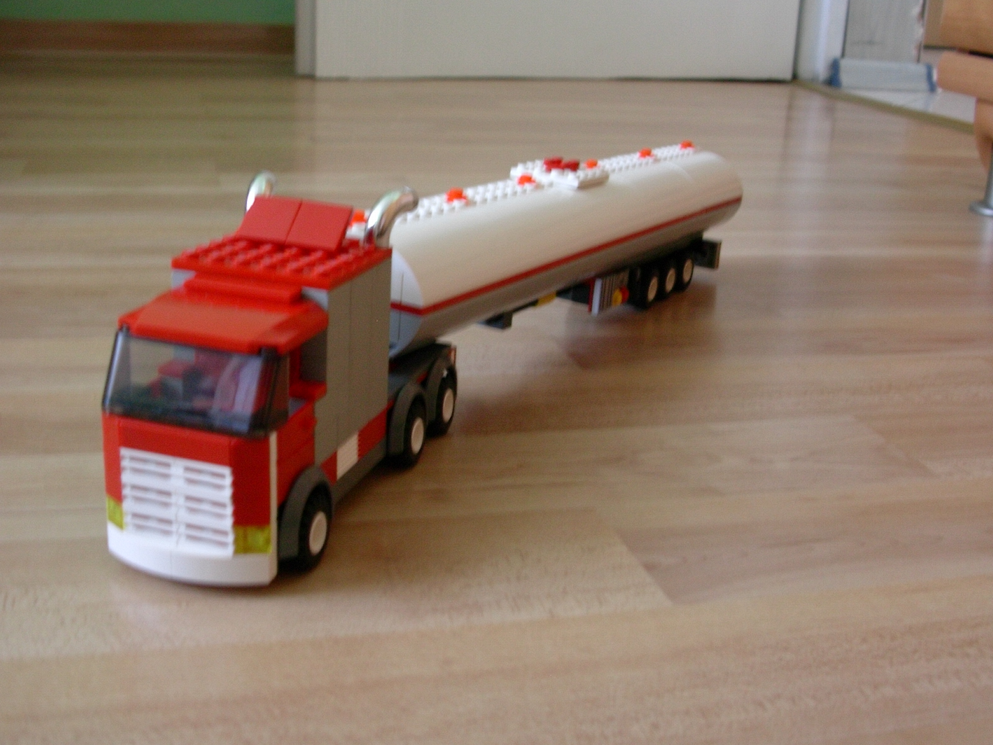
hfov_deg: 42.1
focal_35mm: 45
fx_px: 1291
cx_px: 496
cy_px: 372
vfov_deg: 32.2
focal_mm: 6.7
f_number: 2.9
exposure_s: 1/4
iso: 77
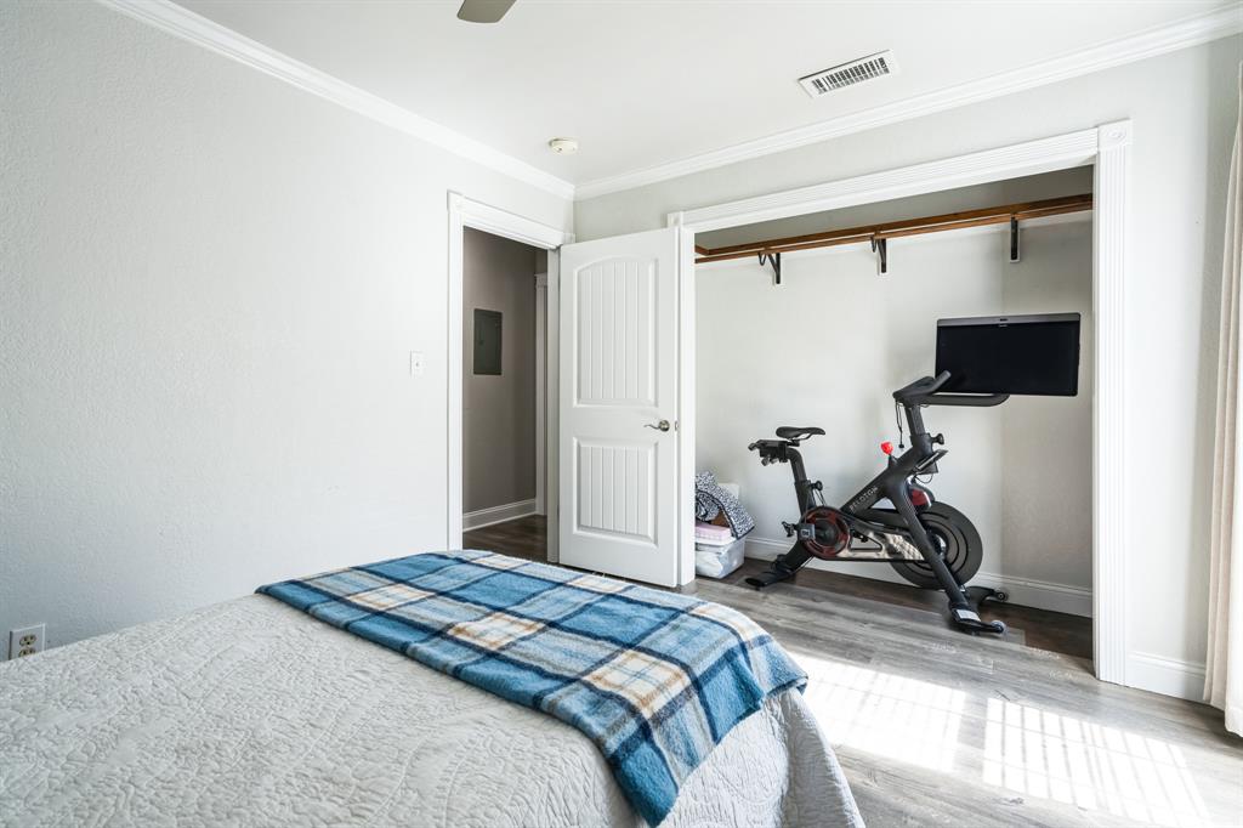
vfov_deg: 73.7
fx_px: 552
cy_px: 414
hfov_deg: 96.8
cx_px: 622
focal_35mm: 16
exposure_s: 1/13
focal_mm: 16
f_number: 9
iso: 320
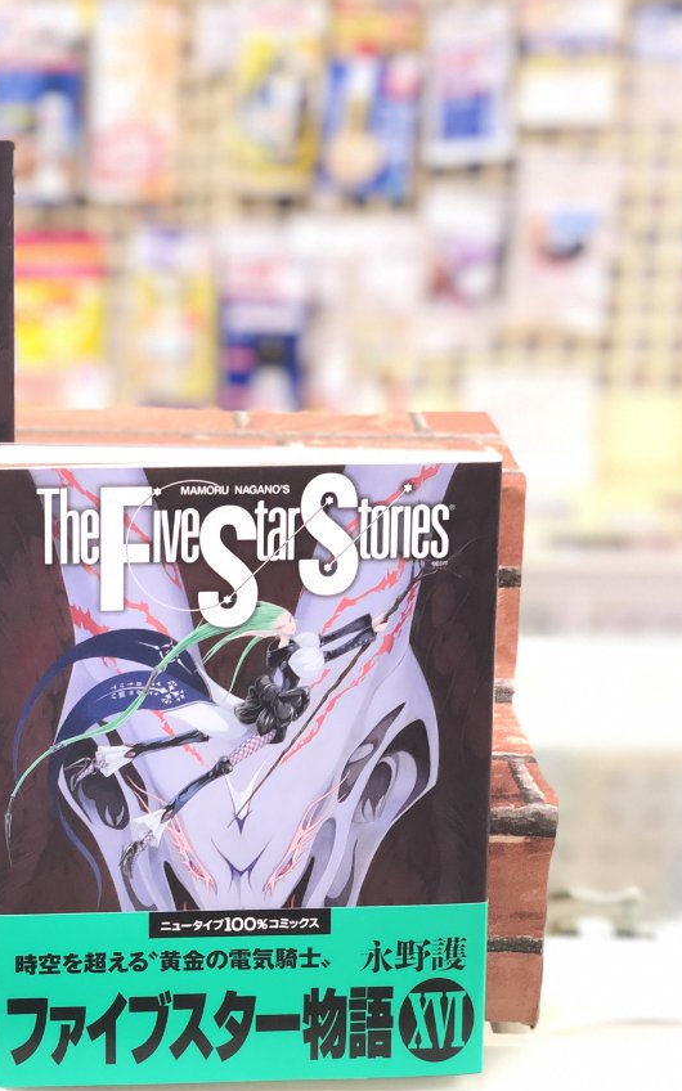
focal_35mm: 78
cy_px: 535
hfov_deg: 16.4
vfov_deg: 26.5
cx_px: 24
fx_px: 2320
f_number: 2.4
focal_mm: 6
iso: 100
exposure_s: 1/60
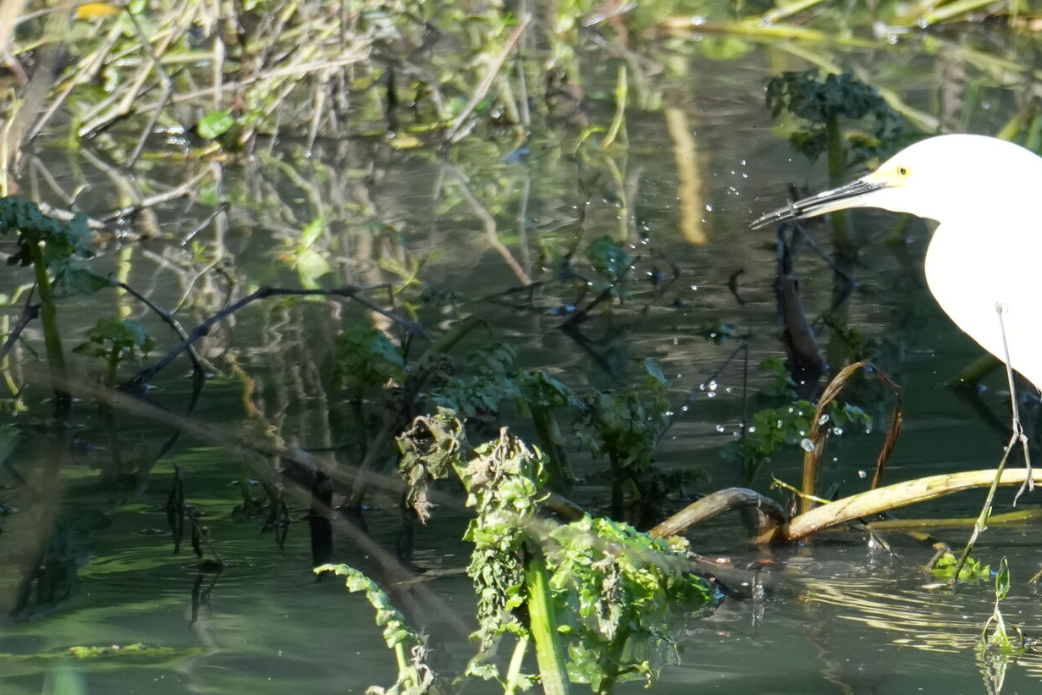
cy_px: 484
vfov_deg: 1.3
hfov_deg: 2.0
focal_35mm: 1053
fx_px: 30480
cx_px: 958
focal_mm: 300
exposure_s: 1/800
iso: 1250
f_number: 7.1
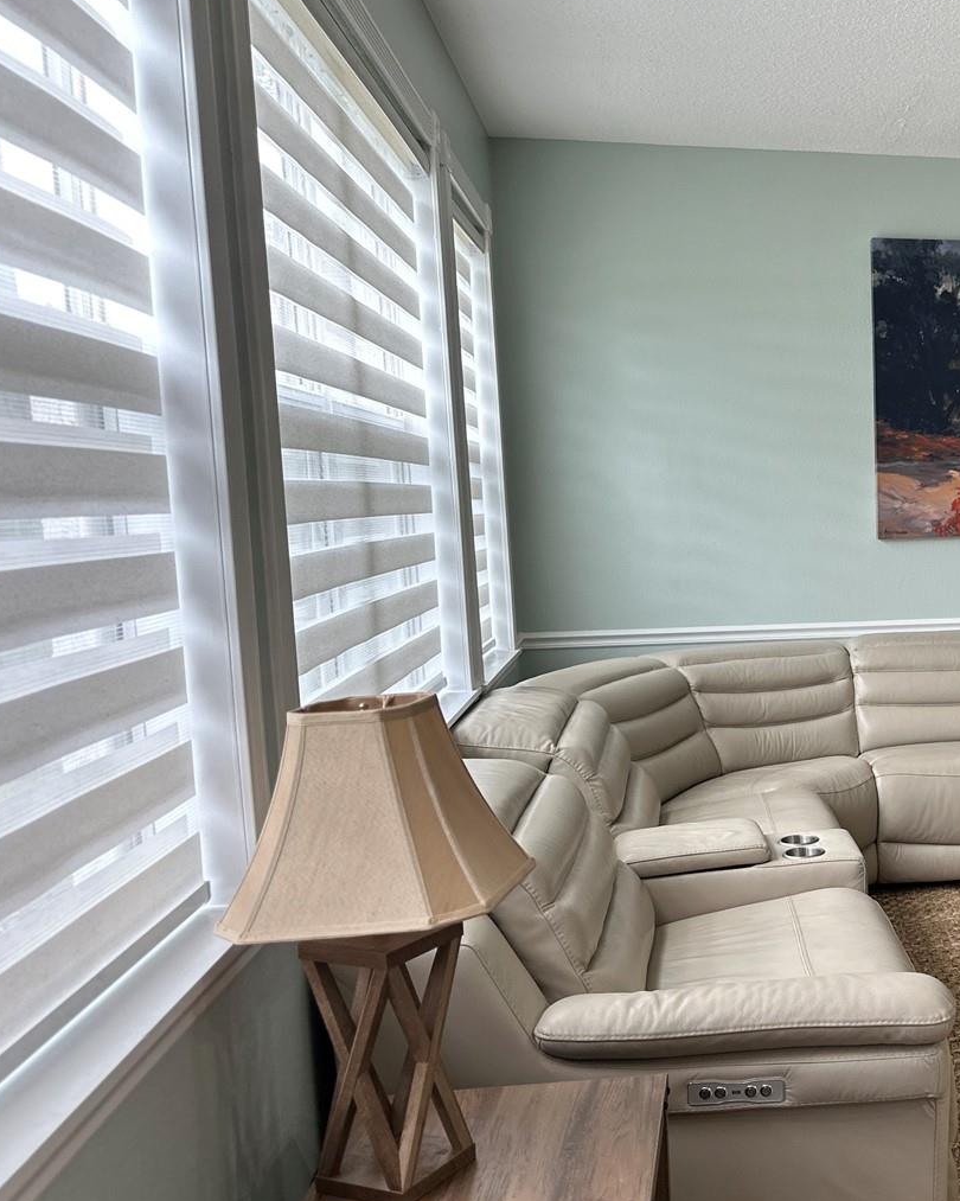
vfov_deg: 49.0
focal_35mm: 37
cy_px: 656
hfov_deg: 36.5
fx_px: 1314
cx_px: 934
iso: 160
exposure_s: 1/121
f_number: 1.78
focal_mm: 6.86
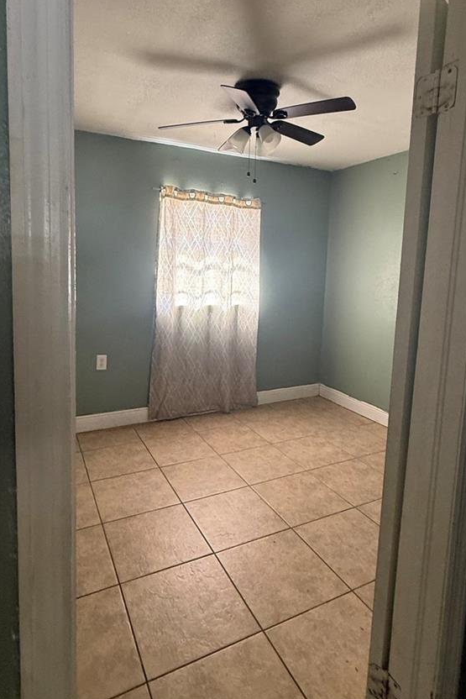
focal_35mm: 21
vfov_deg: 80.9
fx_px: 408
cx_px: 228
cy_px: 311
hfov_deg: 59.5
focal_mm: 2.22
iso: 200
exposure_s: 1/99
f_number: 2.2
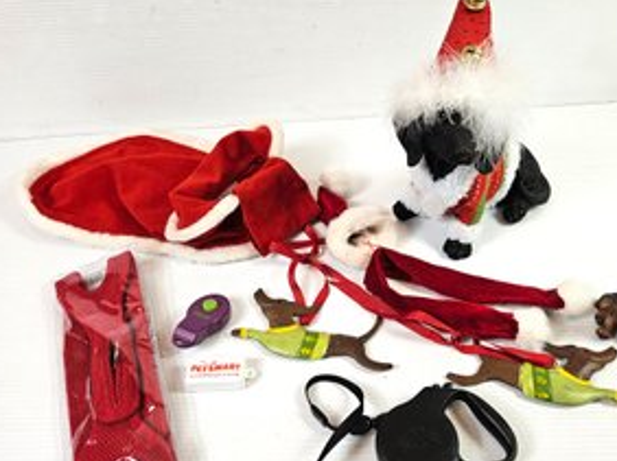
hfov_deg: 63.1
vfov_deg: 49.6
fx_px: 499
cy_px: 259
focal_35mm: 28
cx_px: 362
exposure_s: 1/120
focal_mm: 5.4
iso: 100
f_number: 1.8
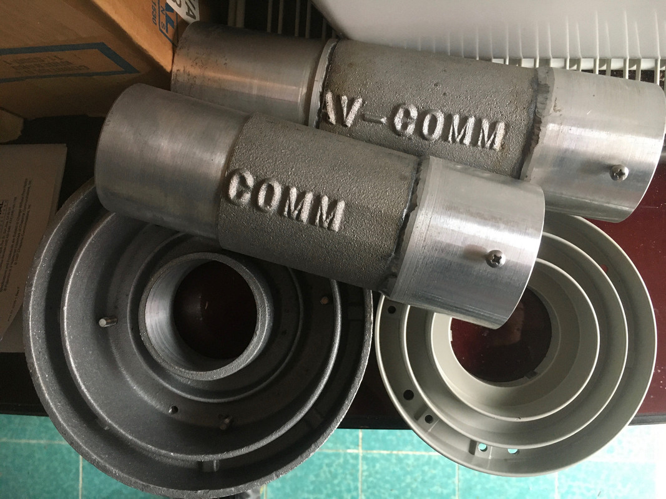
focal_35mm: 29
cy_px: 250
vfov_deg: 48.2
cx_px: 333
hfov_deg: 61.7
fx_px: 558
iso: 250
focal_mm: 4.15
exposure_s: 1/33
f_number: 2.2
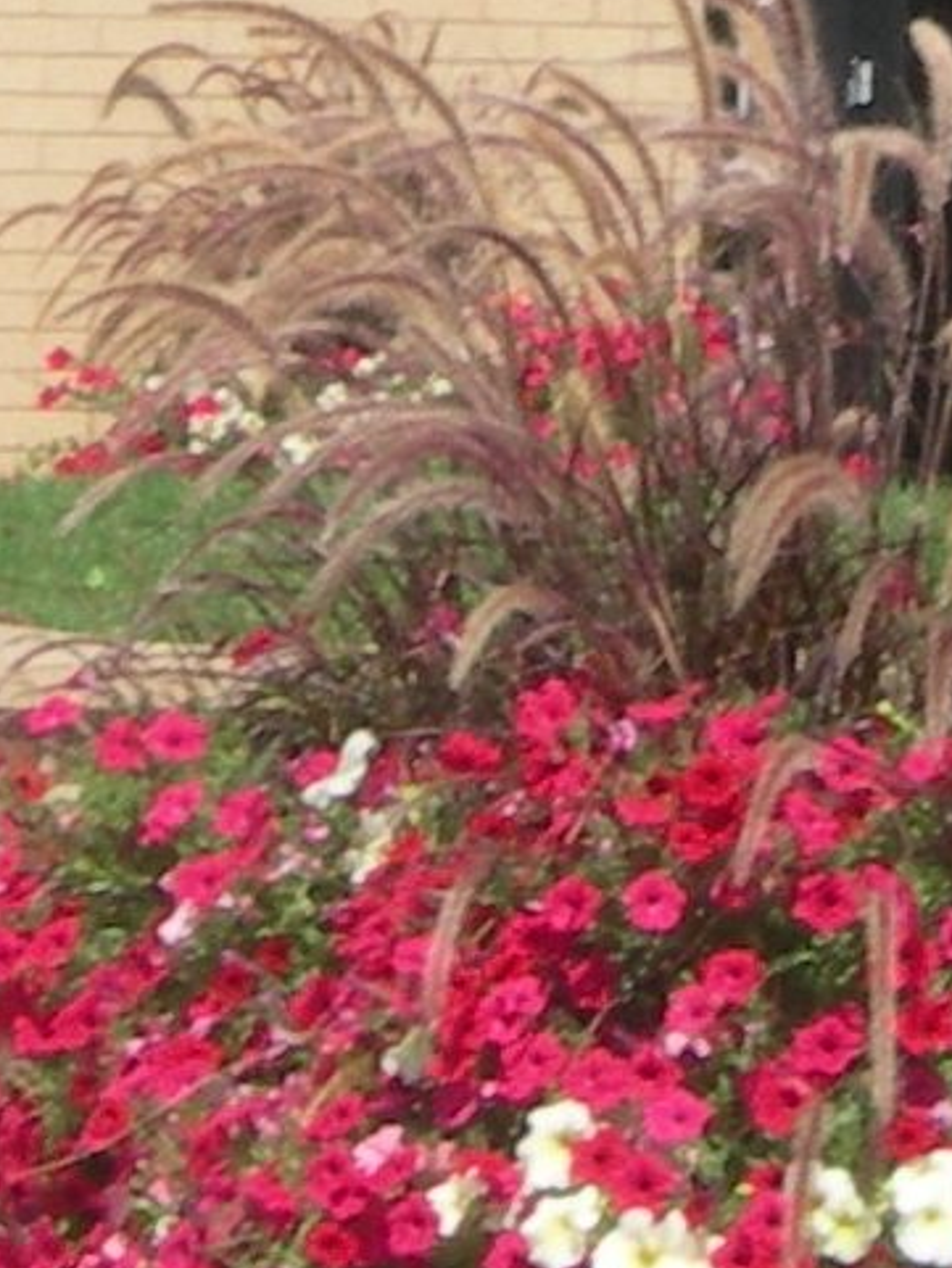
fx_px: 6854
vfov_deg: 10.6
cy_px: 859
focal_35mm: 187
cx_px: 629
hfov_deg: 7.9
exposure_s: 1/166
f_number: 8.2
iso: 50
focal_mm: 23.4
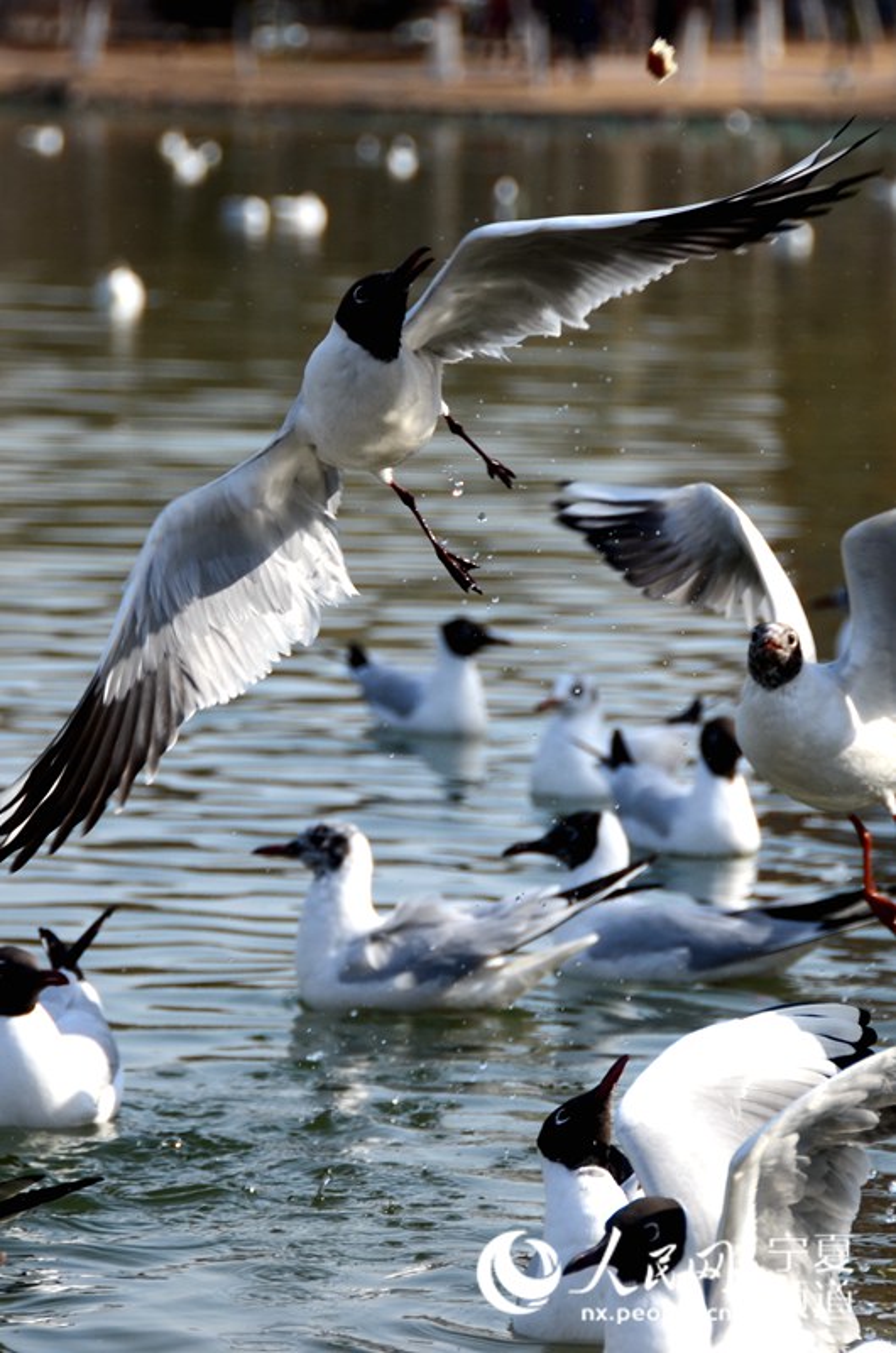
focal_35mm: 142
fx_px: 5343
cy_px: 676
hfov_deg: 9.6
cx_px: 448
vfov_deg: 14.4
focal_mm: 95
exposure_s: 1/1250
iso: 160
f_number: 5.3
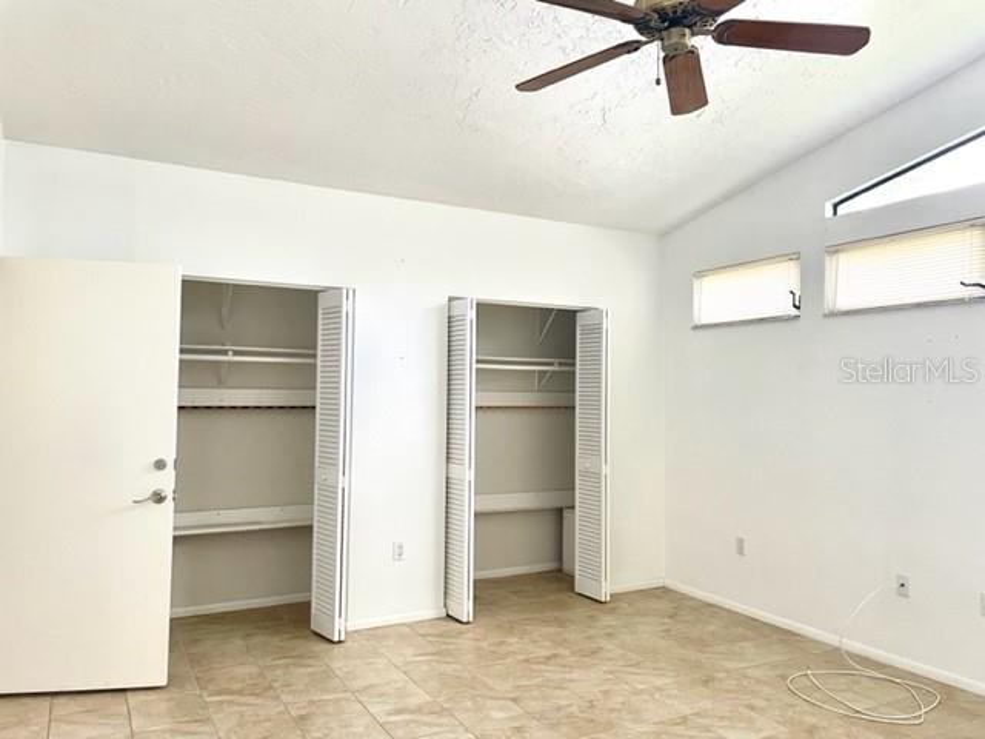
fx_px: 740
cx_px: 492
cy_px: 370
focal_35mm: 26
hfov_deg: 67.3
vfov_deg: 53.1
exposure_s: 1/95
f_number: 1.6
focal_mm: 4.2
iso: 125
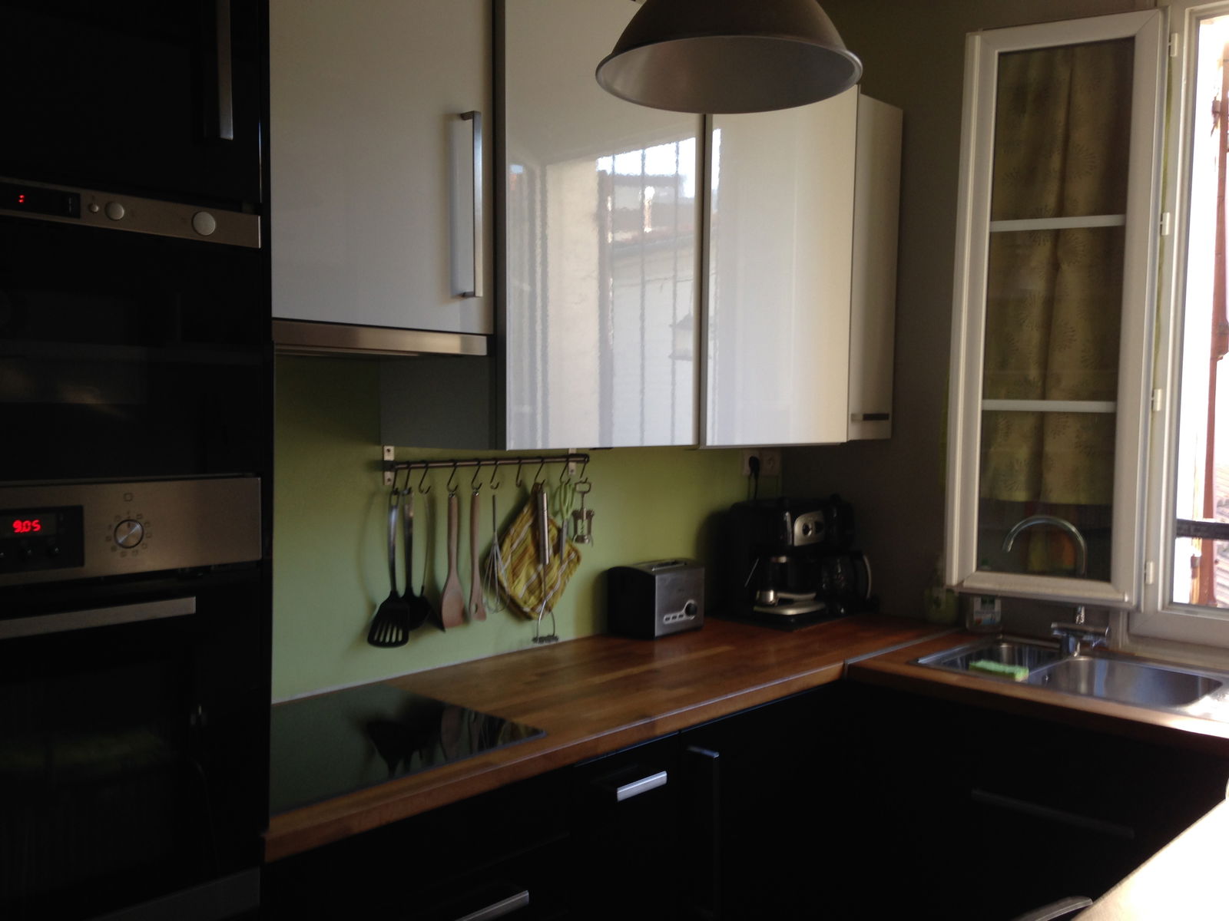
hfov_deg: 55.4
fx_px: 1172
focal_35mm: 33
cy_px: 460
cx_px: 614
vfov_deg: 42.9
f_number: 2.4
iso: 50
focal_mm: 4.12
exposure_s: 1/24
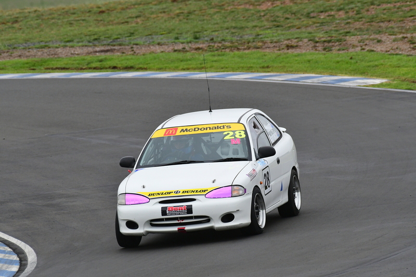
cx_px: 208
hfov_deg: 2.8
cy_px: 138
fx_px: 8664
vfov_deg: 1.8
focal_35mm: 750
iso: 1000
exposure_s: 1/640
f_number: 9
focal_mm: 500
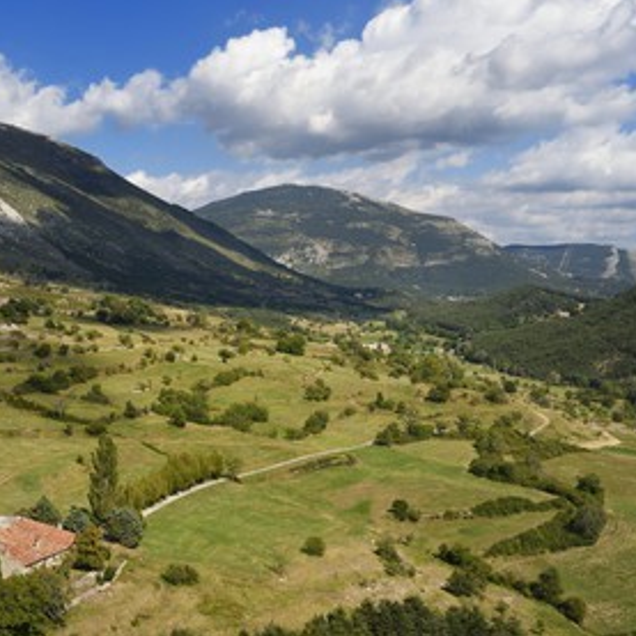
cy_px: 317
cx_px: 257
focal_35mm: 49
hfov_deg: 34.6
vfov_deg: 34.7
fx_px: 1019
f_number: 14
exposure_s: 1/200
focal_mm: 38
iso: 200
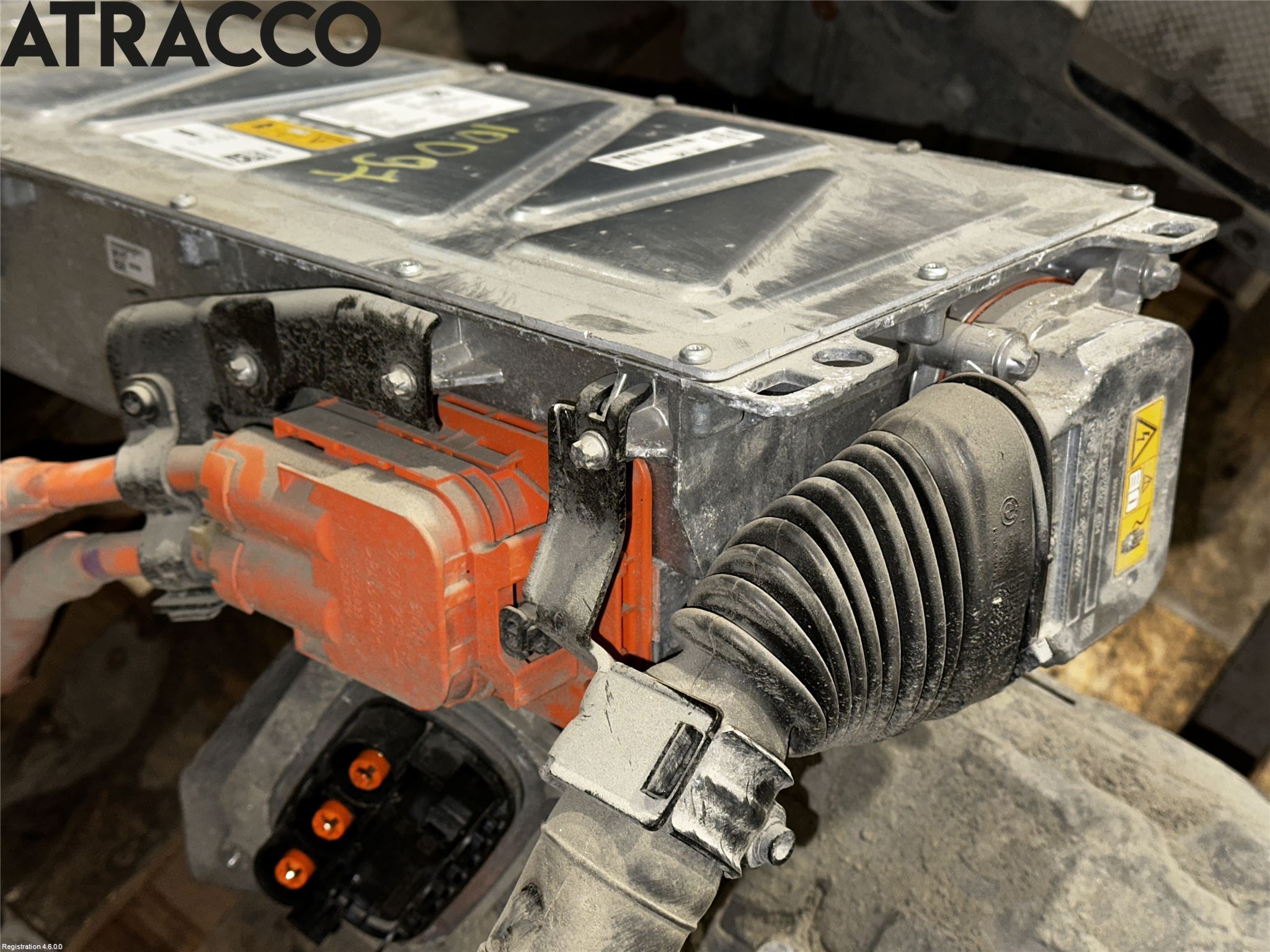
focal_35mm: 48
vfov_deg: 30.3
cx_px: 635
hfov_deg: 39.7
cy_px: 476
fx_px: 1761
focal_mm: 6.86
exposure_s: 1/50
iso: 50
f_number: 1.78
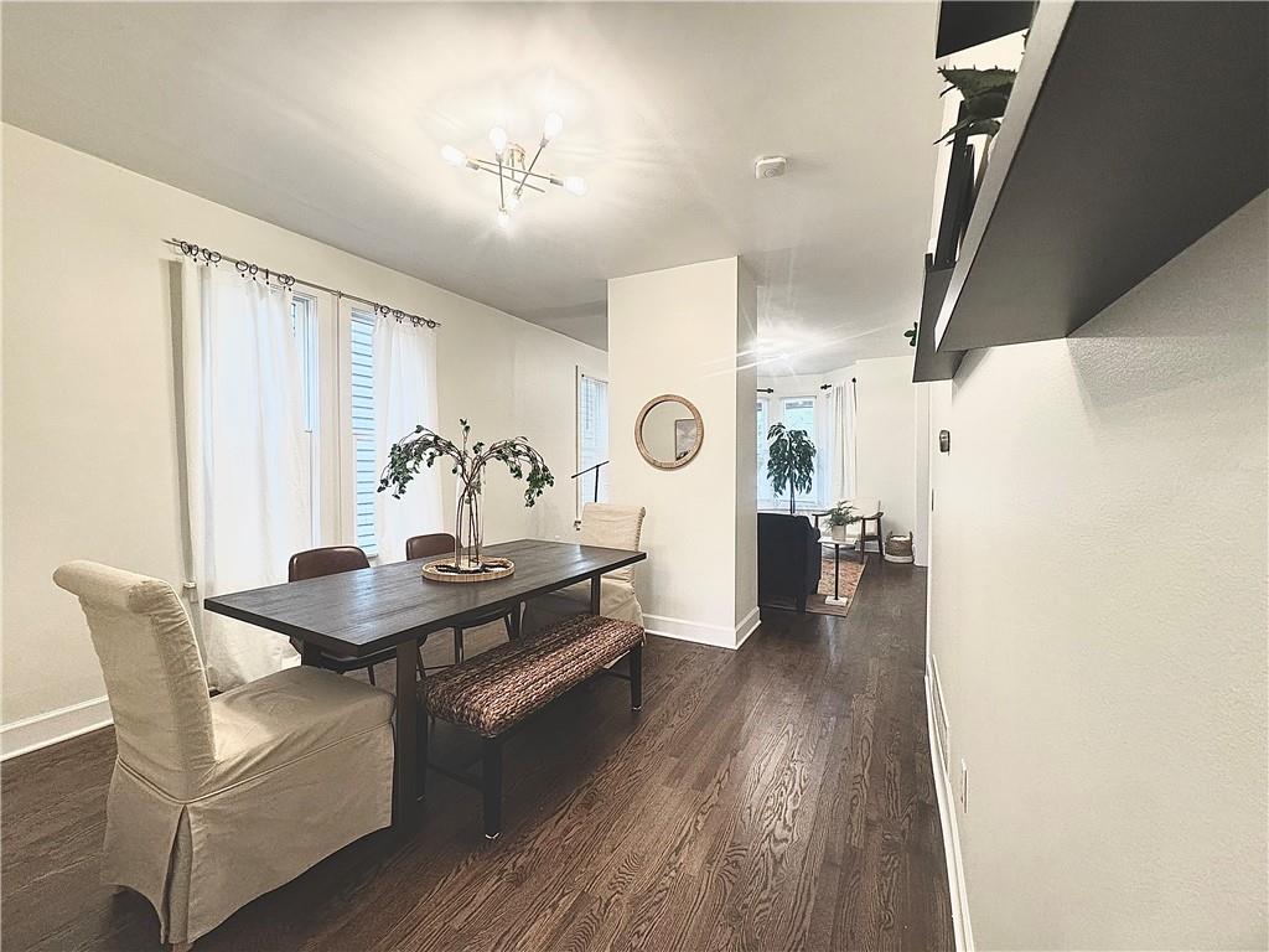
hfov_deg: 102.1
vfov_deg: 85.7
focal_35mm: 14
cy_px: 476
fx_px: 513
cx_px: 634
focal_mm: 2.22
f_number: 2.2
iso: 250
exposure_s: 1/120
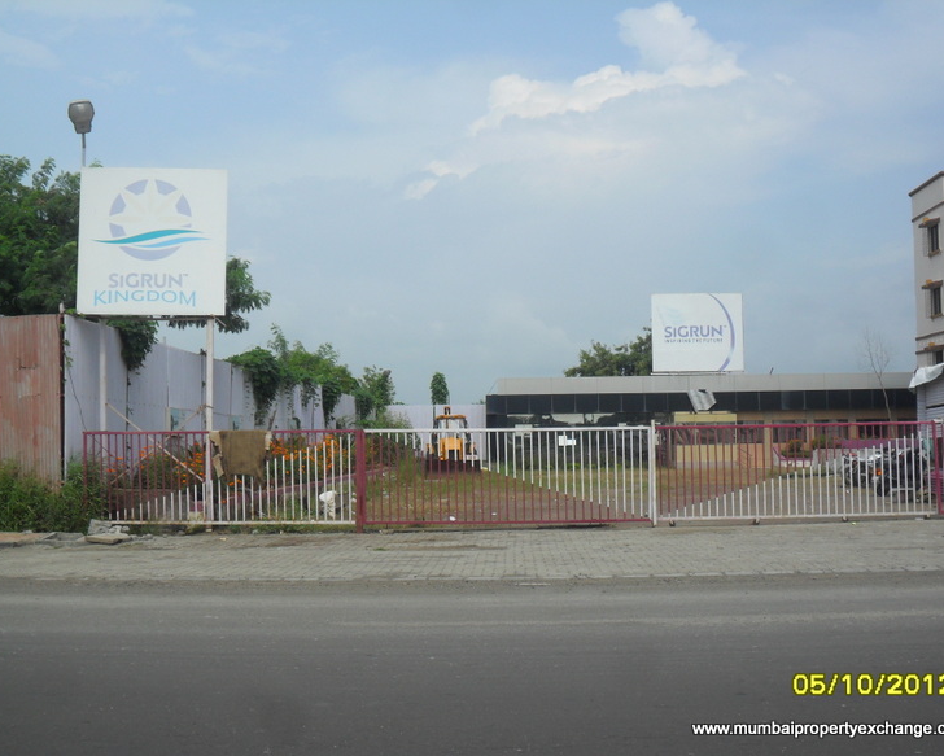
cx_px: 489
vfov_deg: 32.8
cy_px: 378
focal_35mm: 46
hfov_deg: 40.3
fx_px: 1286
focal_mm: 7.8
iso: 100
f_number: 4.5
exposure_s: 1/1000
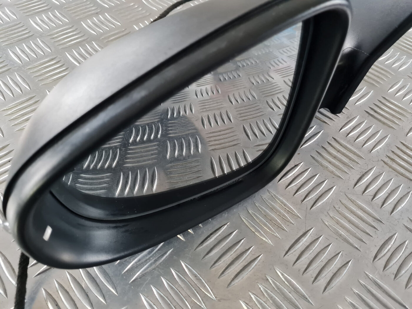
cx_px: 206
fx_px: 309
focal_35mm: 26
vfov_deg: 53.1
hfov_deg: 67.3
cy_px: 154
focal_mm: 5.4
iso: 800
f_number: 1.8
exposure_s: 1/50
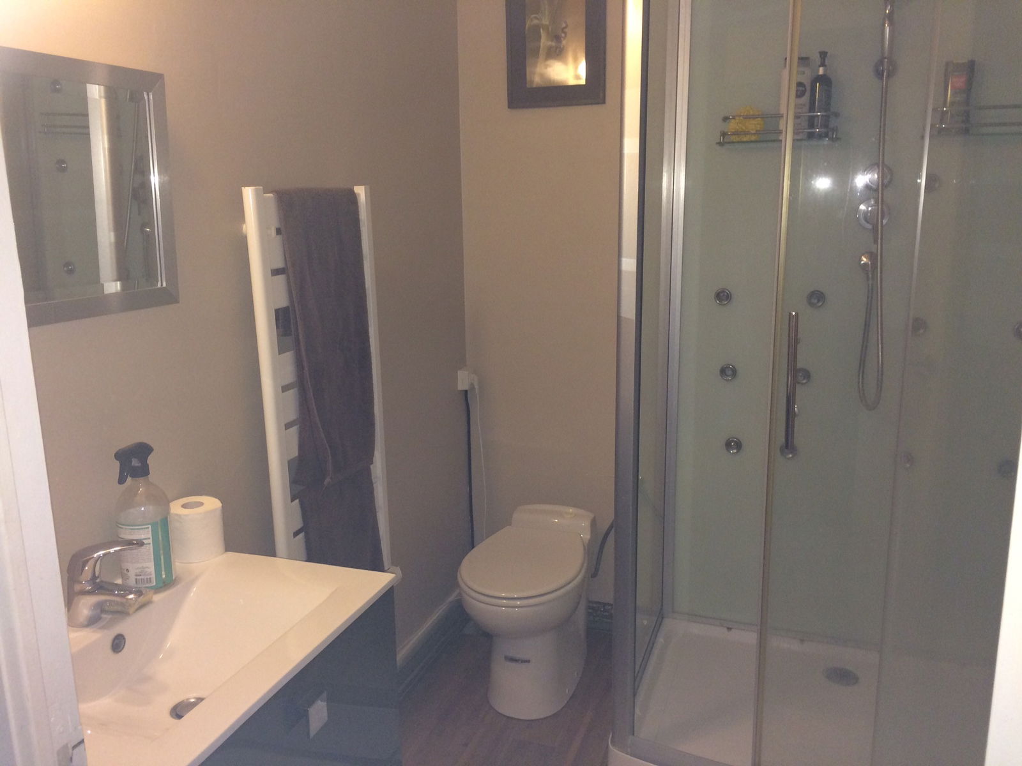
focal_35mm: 29
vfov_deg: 48.2
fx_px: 856
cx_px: 511
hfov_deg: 61.7
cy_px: 383
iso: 125
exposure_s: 1/33
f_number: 2.2
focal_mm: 4.15
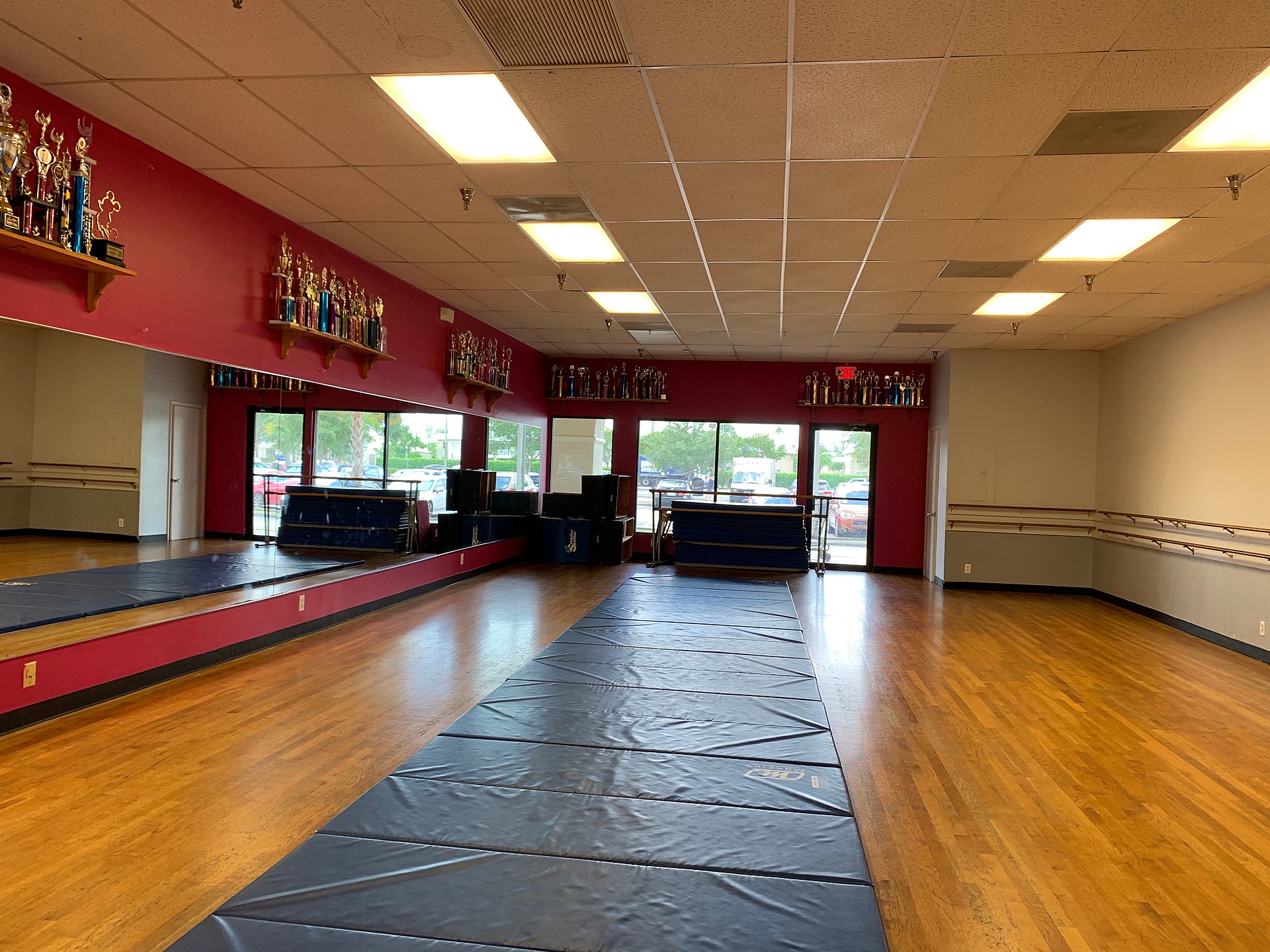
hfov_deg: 67.3
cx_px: 635
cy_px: 476
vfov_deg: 53.1
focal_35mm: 26
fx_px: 954
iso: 50
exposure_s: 1/60
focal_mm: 4.25
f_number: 1.8
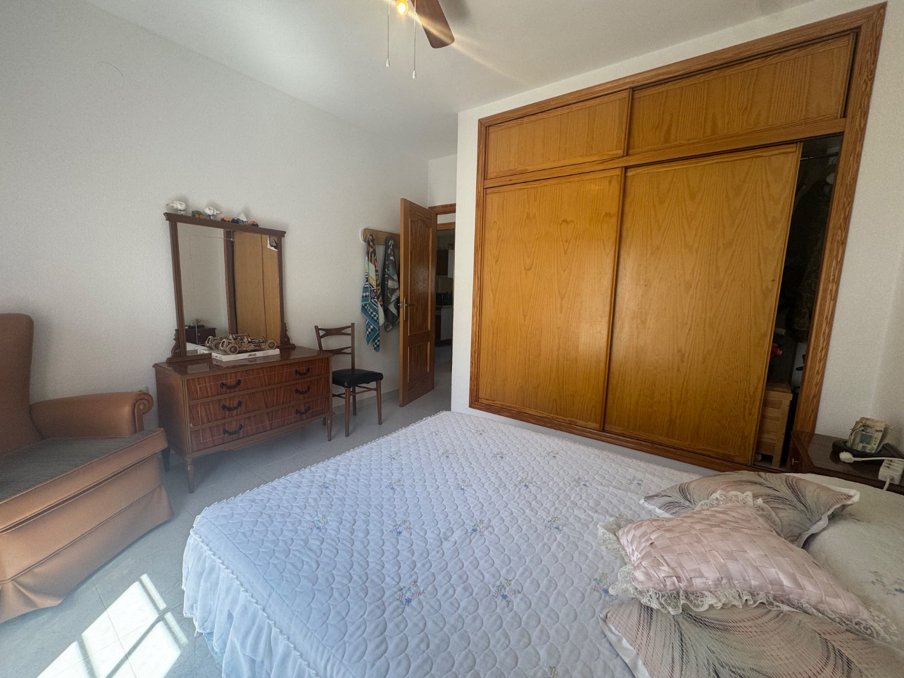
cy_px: 339
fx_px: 366
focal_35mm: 14
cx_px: 452
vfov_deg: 85.7
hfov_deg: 102.1
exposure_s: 1/100
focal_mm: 2.22
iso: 80
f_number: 2.2
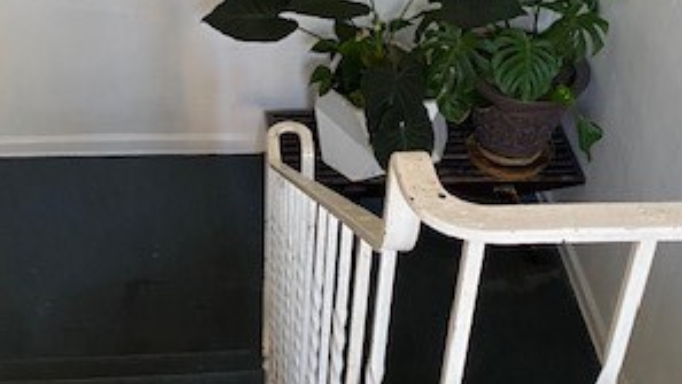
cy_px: 131
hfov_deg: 34.4
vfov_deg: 19.7
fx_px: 1103
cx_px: 358
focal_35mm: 61
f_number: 1.8
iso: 320
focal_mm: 4.25
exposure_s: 1/60
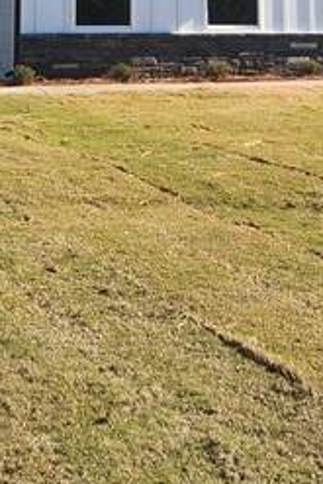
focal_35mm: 99
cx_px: 202
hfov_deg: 13.8
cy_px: -157
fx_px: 1330
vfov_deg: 19.0
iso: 20
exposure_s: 1/1186
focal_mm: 5.4
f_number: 1.8
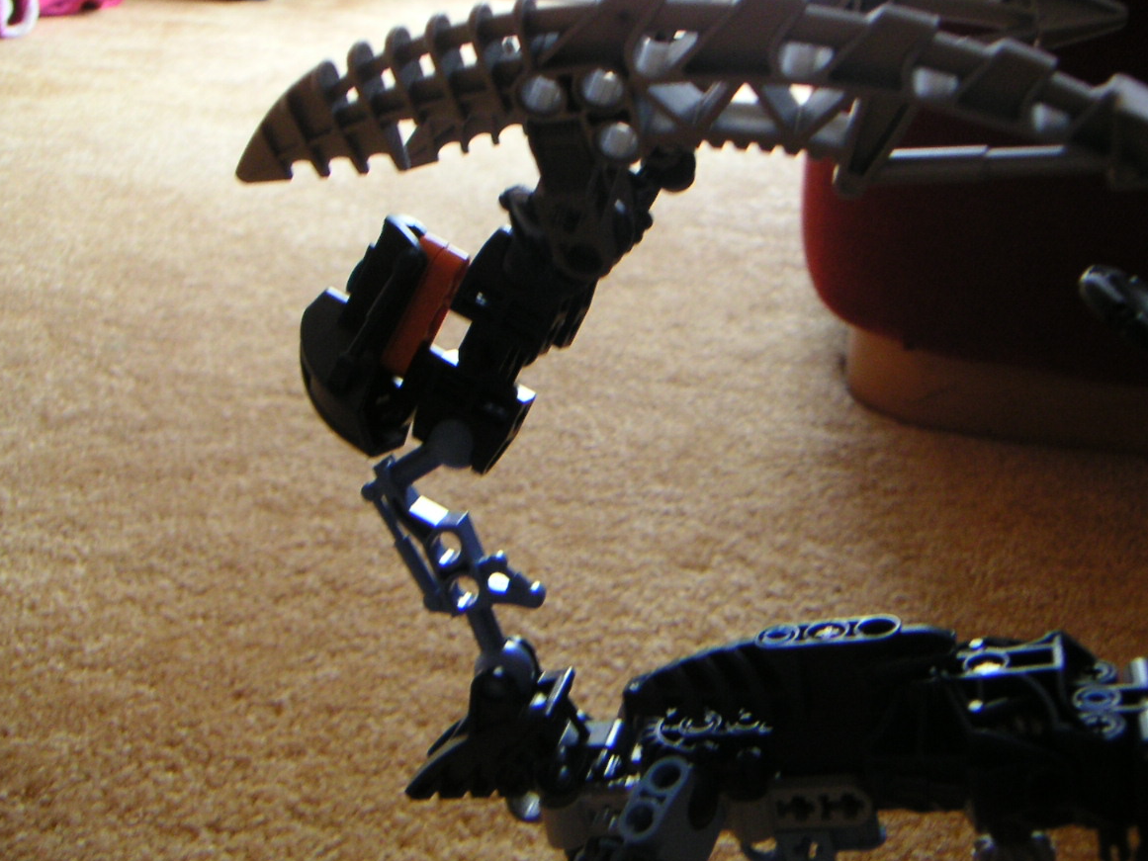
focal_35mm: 43
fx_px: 1426
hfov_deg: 43.8
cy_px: 399
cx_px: 570
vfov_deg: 33.6
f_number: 2.9
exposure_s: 1/45
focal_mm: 5.1
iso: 125
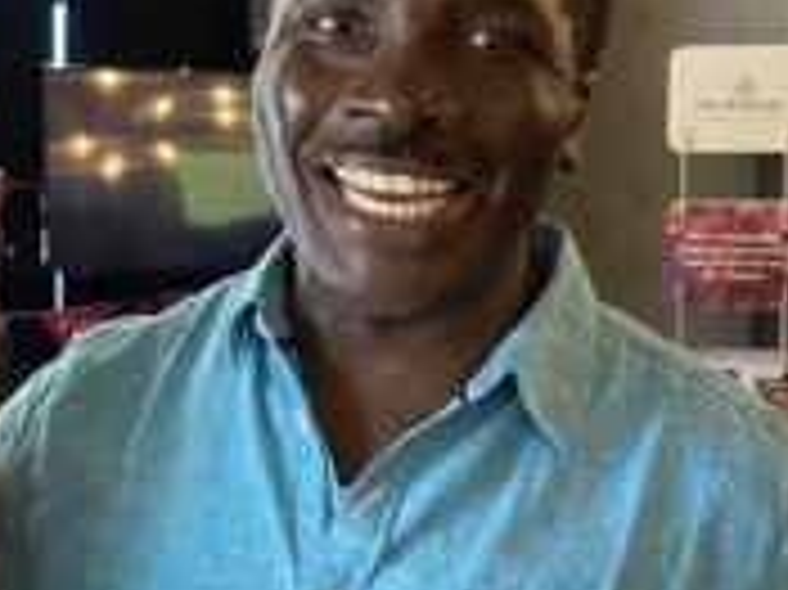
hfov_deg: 21.7
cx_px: 140
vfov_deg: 16.6
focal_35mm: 89
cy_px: 342
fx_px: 2025
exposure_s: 1/50
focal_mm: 4.25
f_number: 1.8
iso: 500
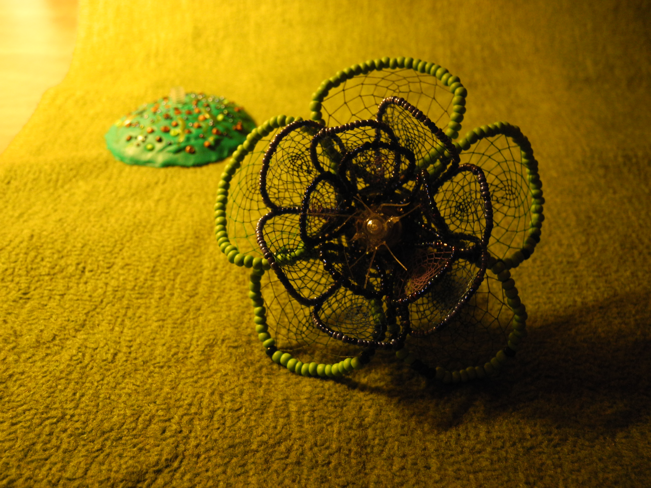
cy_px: 244
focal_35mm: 35
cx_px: 326
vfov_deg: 40.7
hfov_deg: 52.6
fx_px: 658
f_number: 3.2
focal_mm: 7.4
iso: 400
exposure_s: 1/11.7
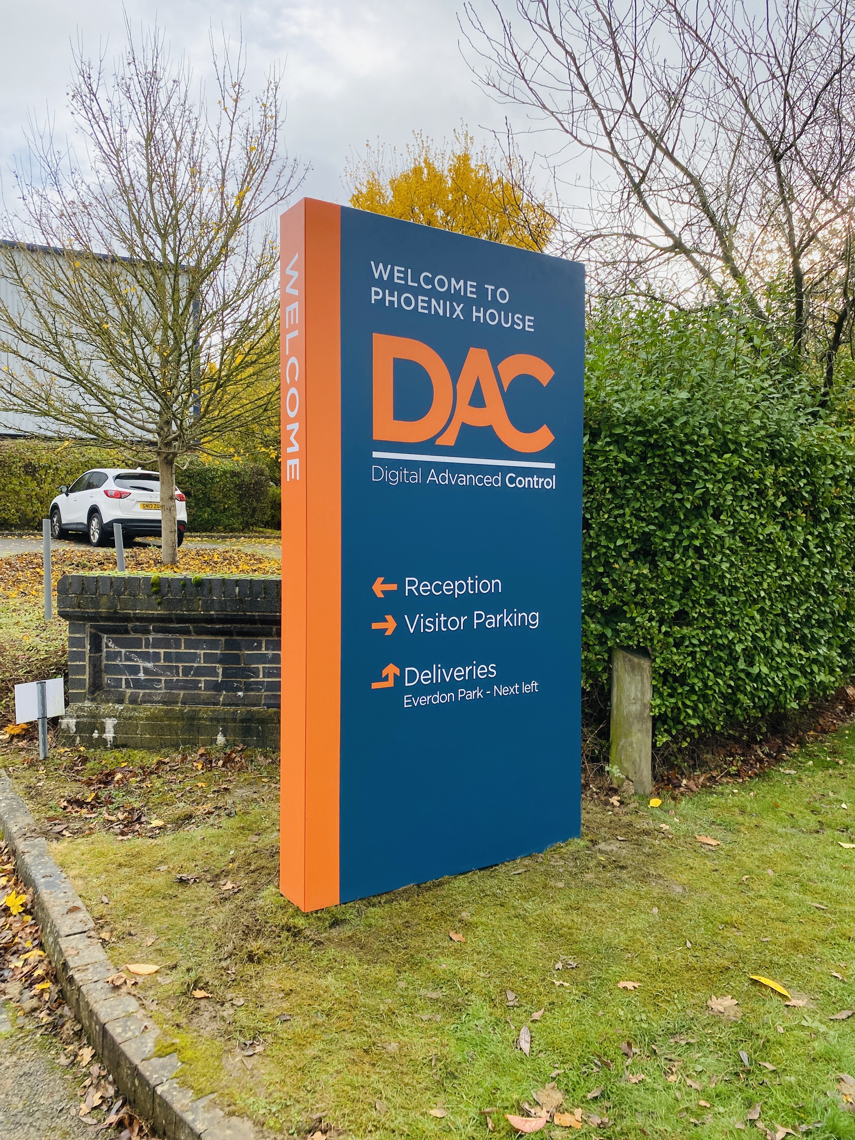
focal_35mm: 26
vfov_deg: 67.3
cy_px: 570
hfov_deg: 53.1
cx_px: 428
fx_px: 856
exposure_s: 1/778
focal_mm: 4.25
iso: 32
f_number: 1.8
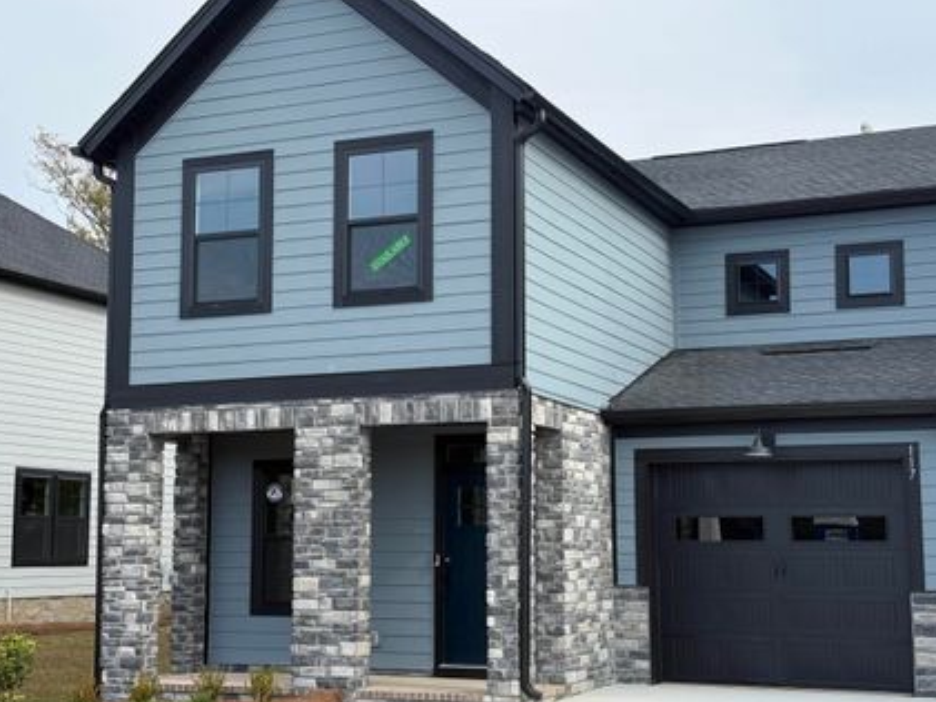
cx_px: 436
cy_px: 363
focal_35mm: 57
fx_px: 1542
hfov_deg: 33.8
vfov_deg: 25.7
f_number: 1.78
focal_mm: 6.76
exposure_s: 1/2577
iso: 80
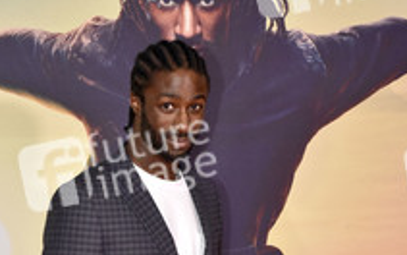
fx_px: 1243
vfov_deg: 11.6
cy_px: 263
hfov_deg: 18.6
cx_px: 174
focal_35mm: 112
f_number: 8
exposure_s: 1/200
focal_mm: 58
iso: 4000
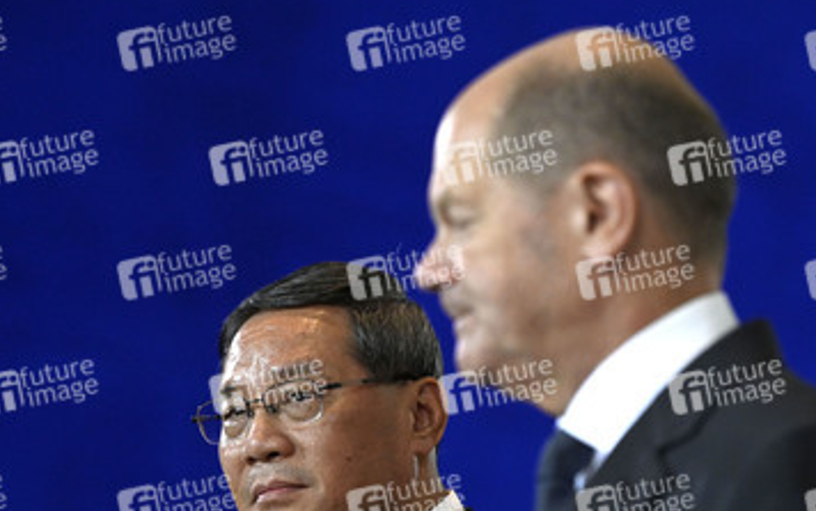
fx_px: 5741
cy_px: 330
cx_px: 437
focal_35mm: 258
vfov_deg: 5.1
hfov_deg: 8.1
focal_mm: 200
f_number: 5
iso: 6400
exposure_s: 1/800
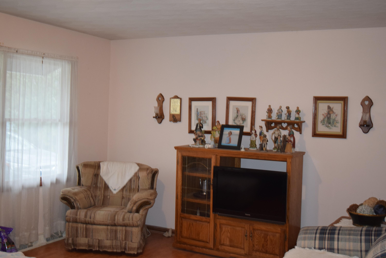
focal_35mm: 44
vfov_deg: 30.8
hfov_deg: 45.0
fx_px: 466
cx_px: 193
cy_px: 129
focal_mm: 29
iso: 1250
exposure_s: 1/60
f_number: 4.2
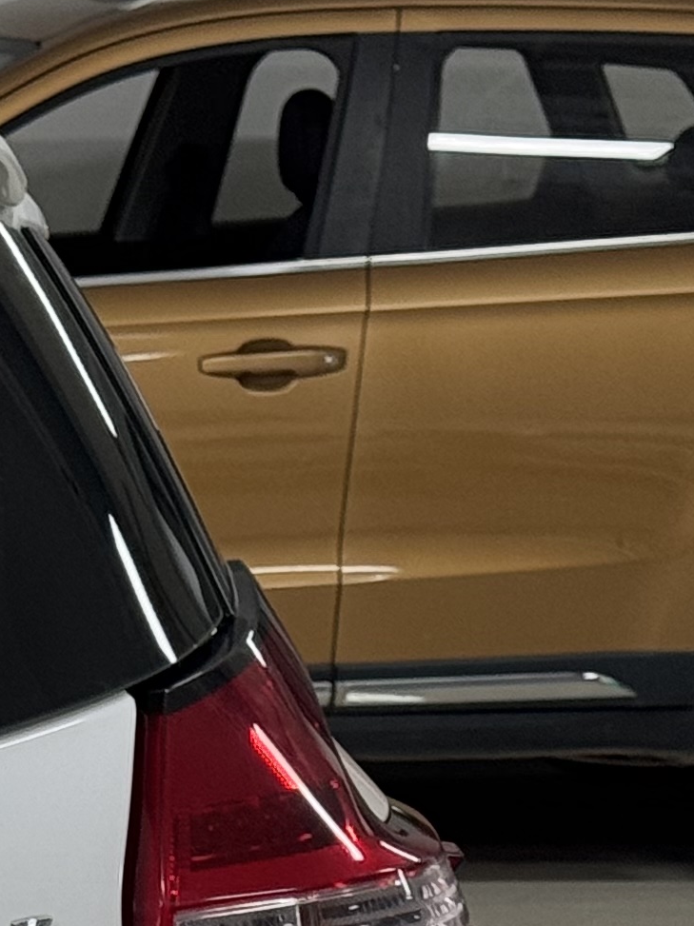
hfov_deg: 7.1
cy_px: 1126
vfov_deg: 9.8
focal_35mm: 199
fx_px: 5323
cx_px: -855
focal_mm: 6.76
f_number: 1.78
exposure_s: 1/50
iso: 80
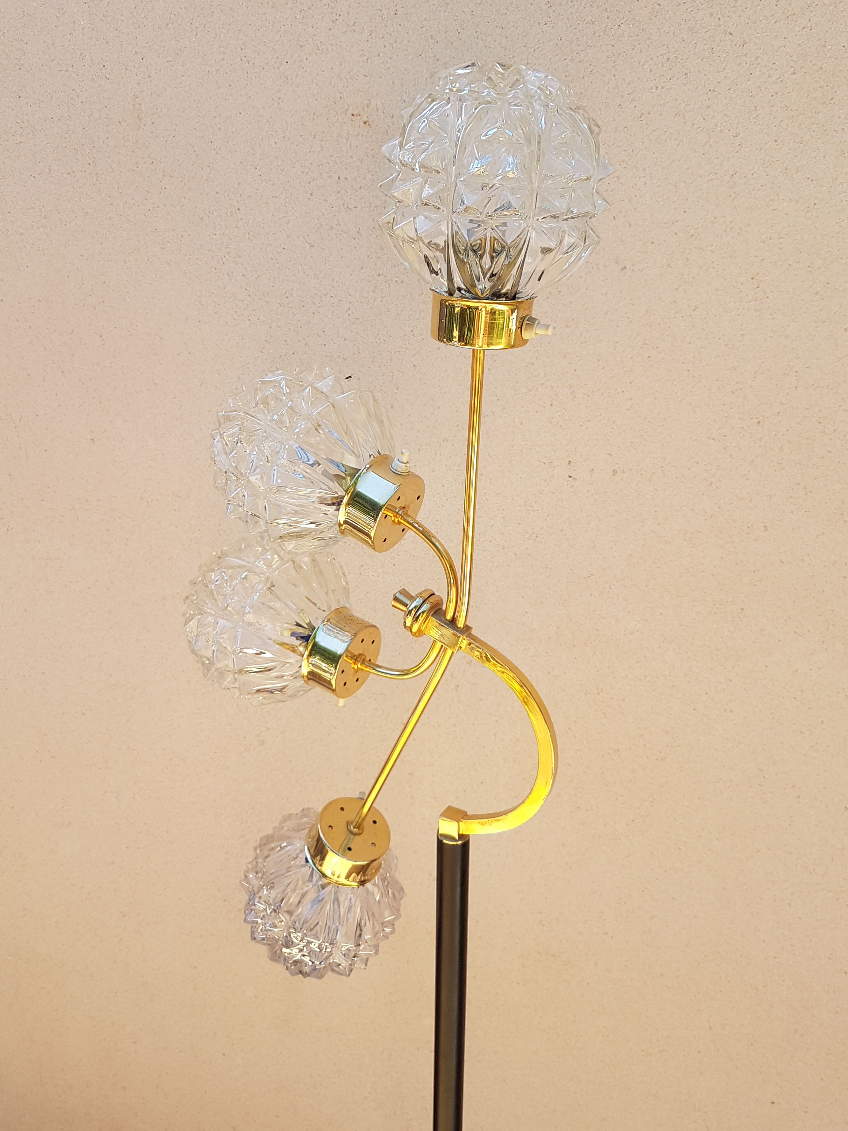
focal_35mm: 26
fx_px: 849
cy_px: 566
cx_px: 424
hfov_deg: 53.1
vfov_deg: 67.3
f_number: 1.7
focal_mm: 4.2
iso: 40
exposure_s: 1/387
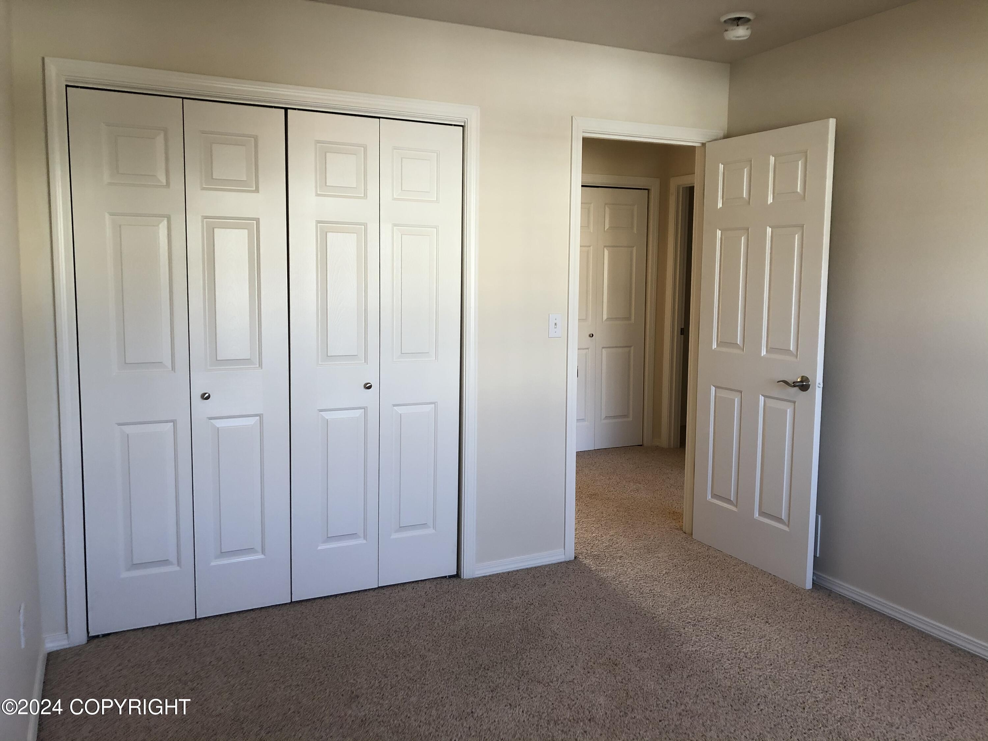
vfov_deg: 49.7
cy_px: 370
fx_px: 799
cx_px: 494
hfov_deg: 63.4
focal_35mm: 28
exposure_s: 1/30
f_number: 1.8
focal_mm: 3.99
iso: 20
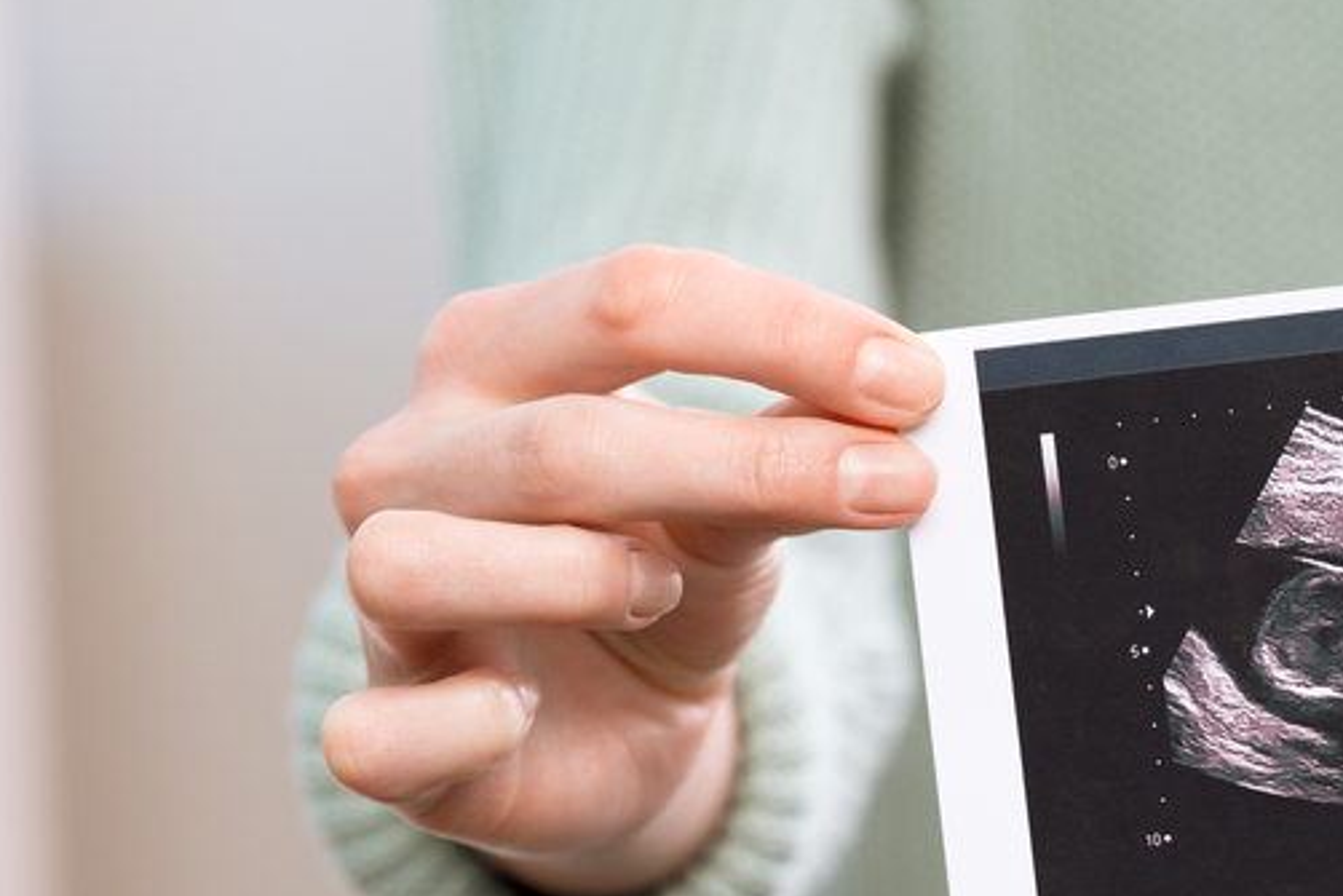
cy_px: 887
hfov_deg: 5.5
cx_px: 1402
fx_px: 13993
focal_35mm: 375
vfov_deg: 3.7
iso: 200
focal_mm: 150
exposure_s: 1/100
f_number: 4.5
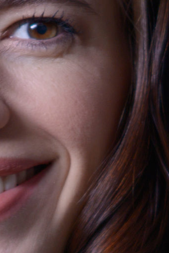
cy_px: 203
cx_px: 13
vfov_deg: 3.8
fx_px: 3828
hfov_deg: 2.5
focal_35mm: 544
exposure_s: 1/200
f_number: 2.8
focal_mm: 135
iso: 800
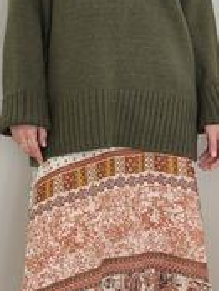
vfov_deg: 13.4
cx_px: 119
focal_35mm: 147
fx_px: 1237
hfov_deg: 10.1
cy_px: 106
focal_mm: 6.76
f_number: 1.78
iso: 100
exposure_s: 1/76
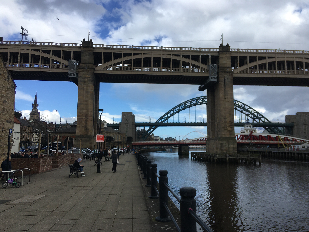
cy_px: 116
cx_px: 154
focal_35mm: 29
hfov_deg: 61.7
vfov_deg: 48.2
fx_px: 259
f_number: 2.2
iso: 25
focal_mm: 4.15
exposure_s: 1/1083
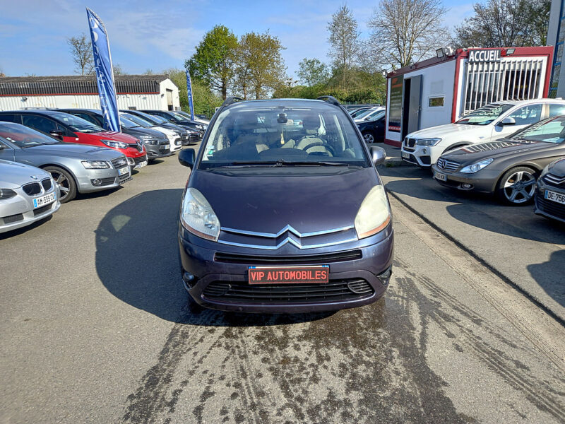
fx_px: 408
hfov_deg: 69.4
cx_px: 282
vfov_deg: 54.9
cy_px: 212
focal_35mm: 25
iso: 25
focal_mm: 4.6
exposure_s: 1/546
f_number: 2
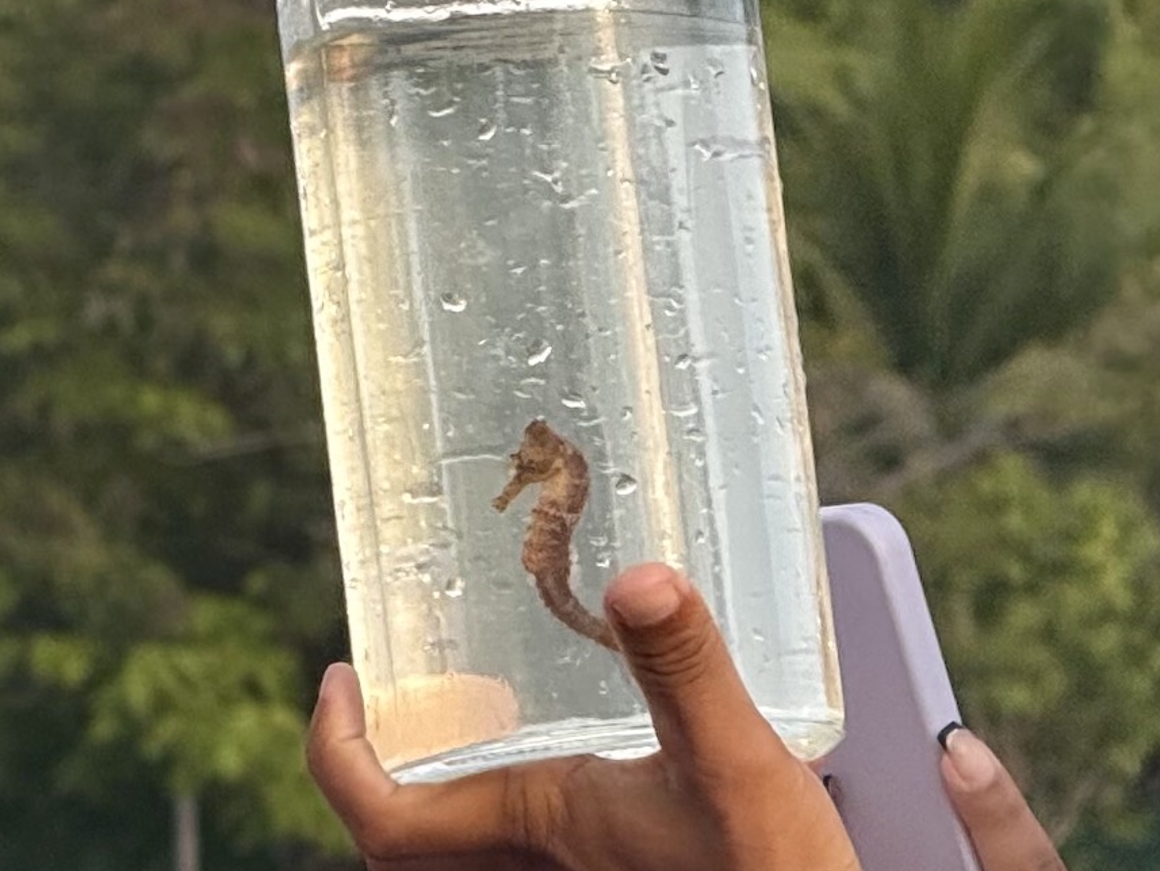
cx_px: 1130
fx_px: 11261
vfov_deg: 4.4
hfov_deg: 5.9
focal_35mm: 336
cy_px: 477
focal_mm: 15.66
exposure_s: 1/327
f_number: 2.8
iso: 50
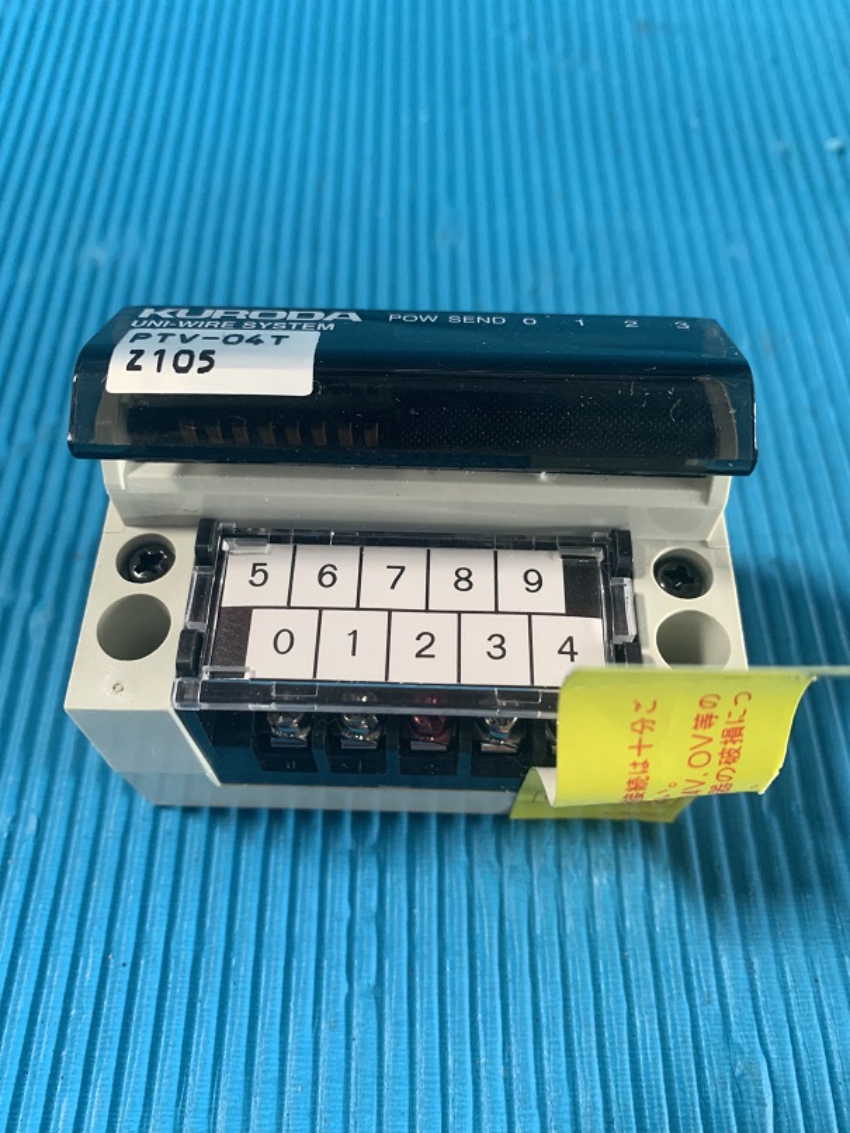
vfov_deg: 67.3
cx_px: 425
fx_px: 851
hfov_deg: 53.1
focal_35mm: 26
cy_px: 566
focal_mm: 4.25
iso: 250
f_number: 1.8
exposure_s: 1/60
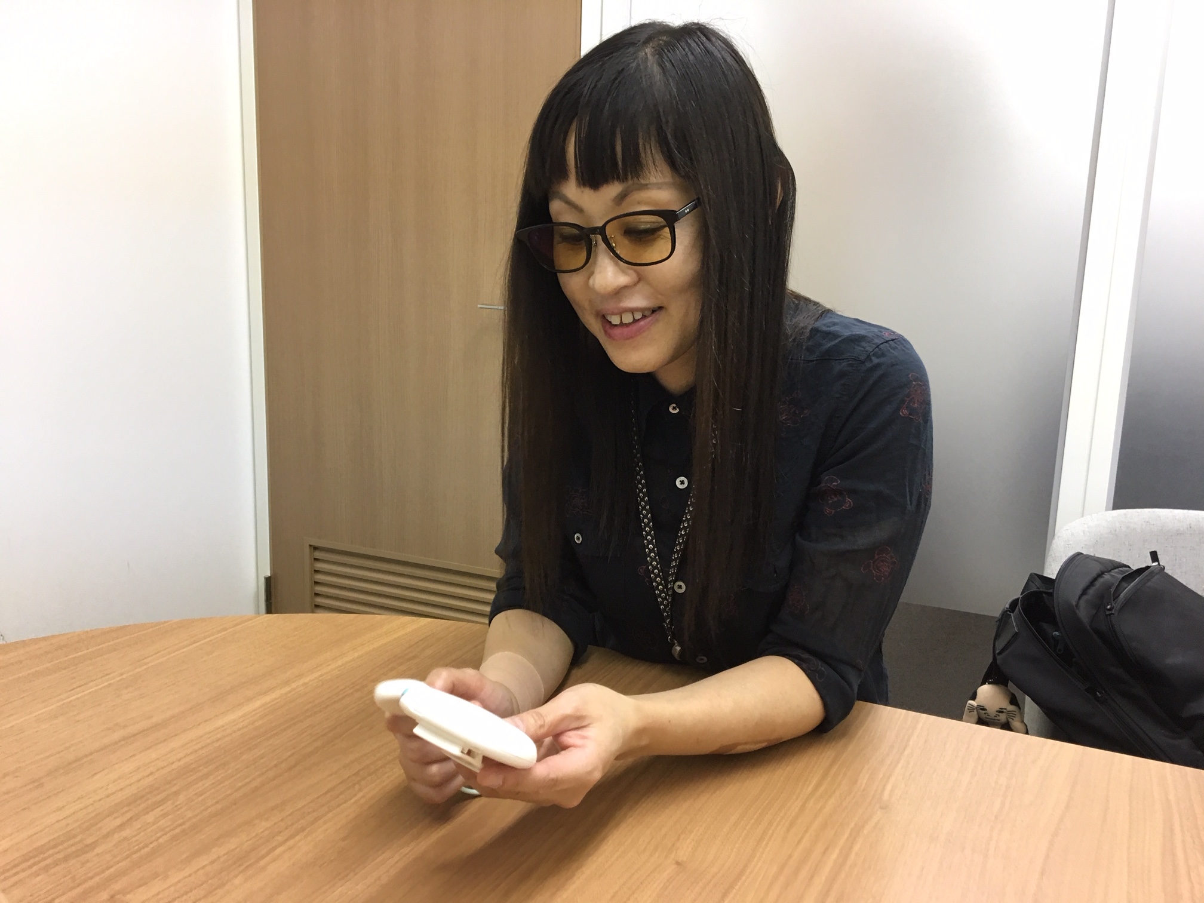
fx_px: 1009
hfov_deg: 61.7
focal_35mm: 29
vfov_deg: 48.2
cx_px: 602
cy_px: 452
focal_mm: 4.15
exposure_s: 1/30
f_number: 2.2
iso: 100
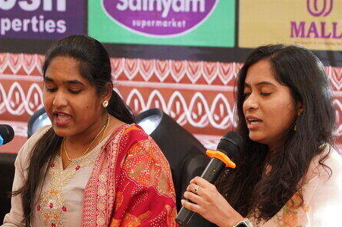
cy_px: 200
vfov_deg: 5.2
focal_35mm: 262
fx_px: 2487
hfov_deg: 7.9
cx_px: 197
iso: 2500
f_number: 5
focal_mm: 123
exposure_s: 1/400
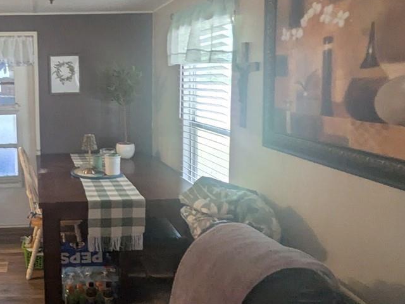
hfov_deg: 47.6
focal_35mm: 35
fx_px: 409
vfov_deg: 40.5
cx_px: 45
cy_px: 122
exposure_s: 1/30
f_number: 2.2
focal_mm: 1.83
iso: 250
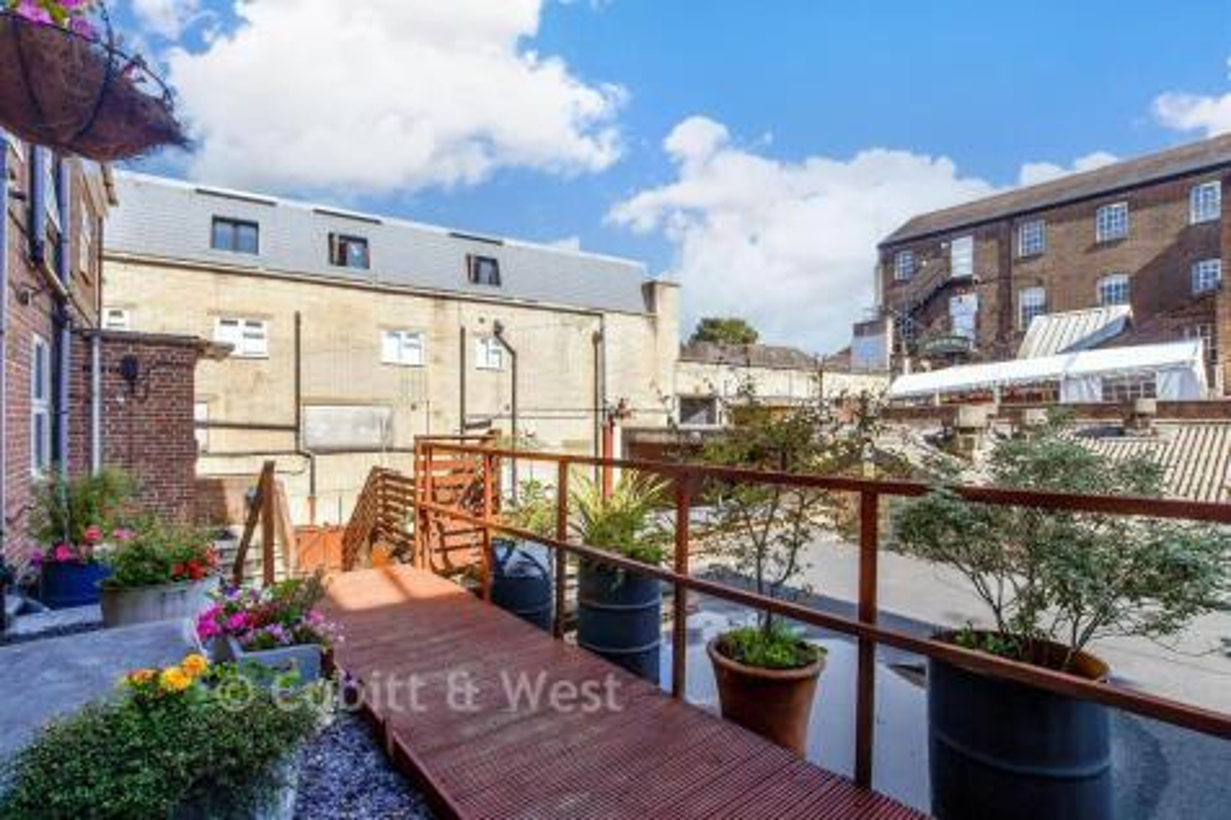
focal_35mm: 15
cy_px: 410
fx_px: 513
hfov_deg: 100.4
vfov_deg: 77.3
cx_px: 616
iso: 160
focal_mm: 10
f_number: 8
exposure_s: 1/320
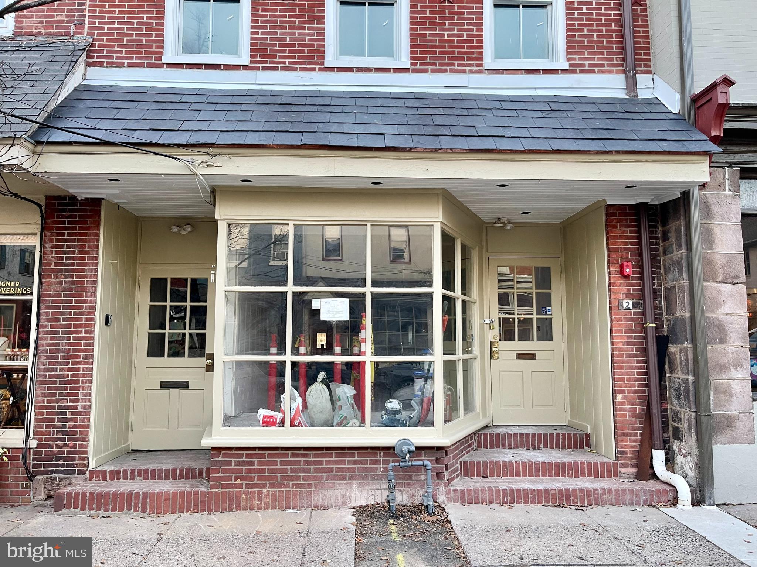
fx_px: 547
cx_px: 378
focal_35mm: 25
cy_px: 284
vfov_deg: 54.9
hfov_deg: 69.4
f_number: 1.6
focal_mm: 5.1
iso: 100
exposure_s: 1/60
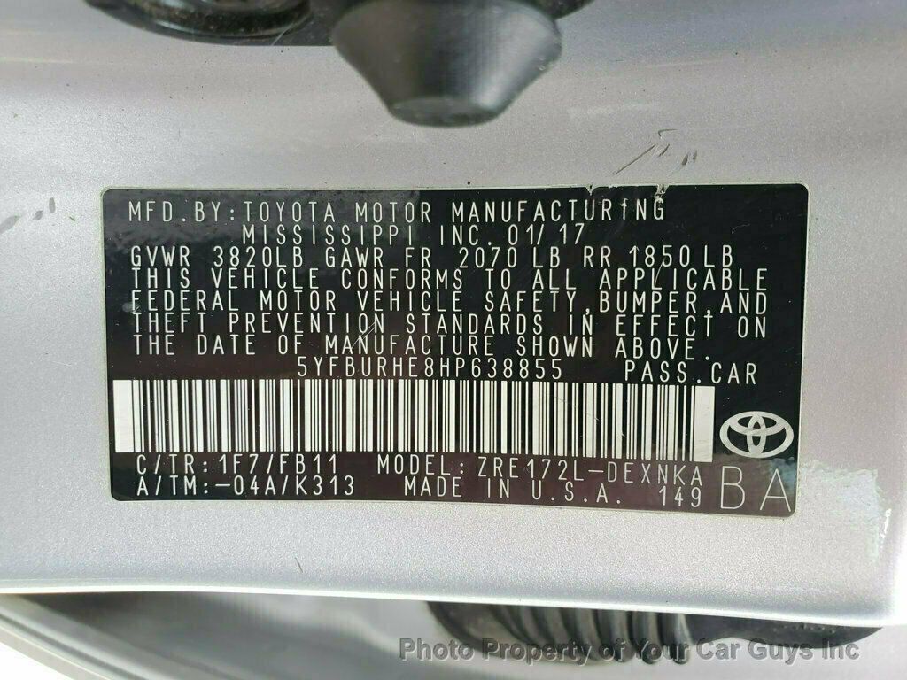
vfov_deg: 53.1
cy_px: 340
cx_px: 454
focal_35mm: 26
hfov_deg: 67.3
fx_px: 681
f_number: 2.4
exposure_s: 1/60
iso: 200
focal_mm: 4.3
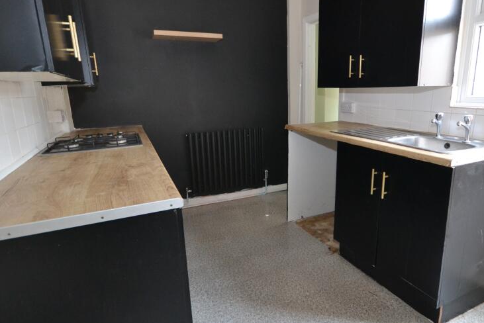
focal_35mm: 21
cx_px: 286
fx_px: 282
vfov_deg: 59.5
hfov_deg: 80.4
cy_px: 157
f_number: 4
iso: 1600
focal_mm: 10
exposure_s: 1/60
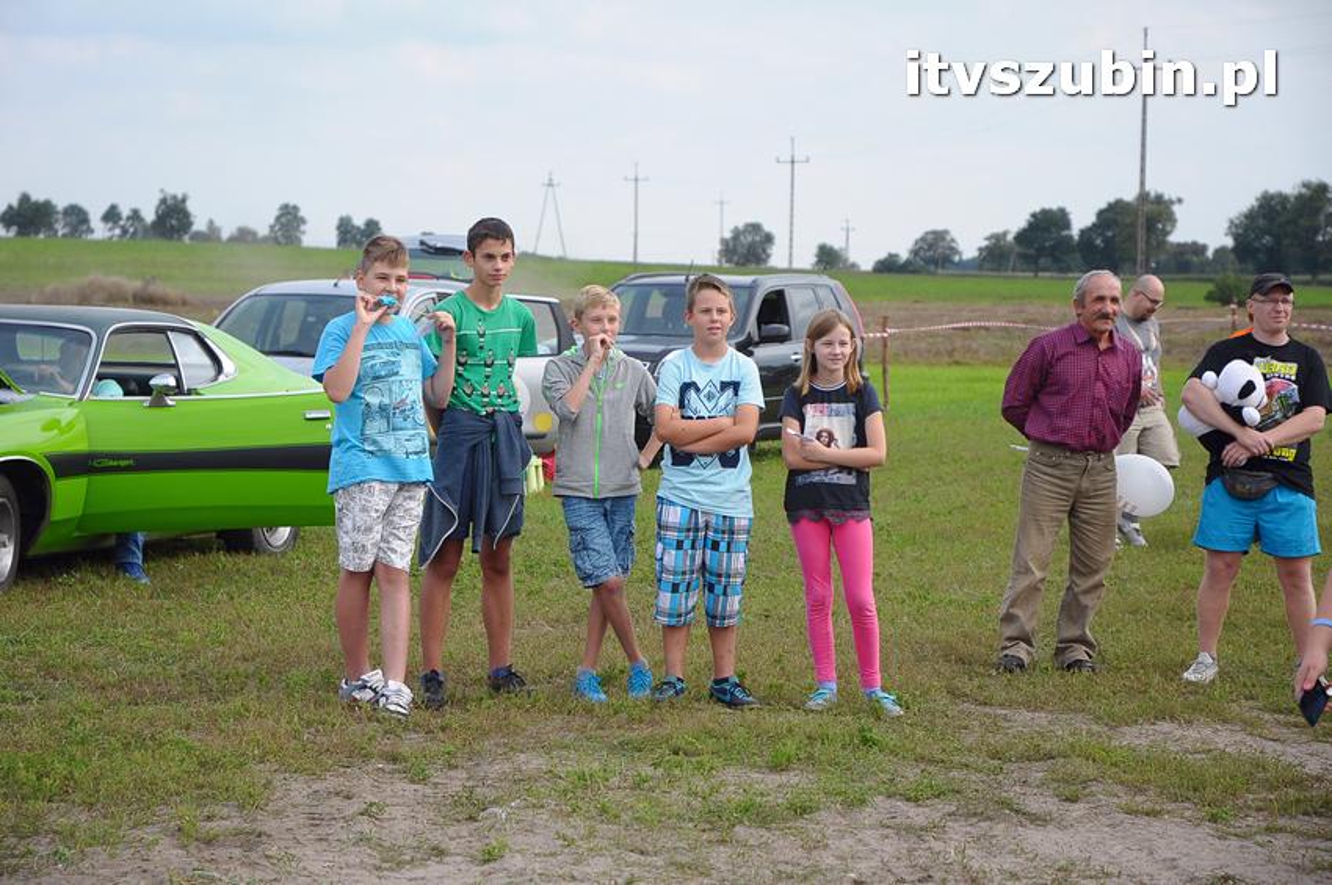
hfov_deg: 19.5
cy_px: 442
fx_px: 3881
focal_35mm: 105
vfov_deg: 13.0
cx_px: 666
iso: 400
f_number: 5
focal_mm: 70
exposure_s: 1/400
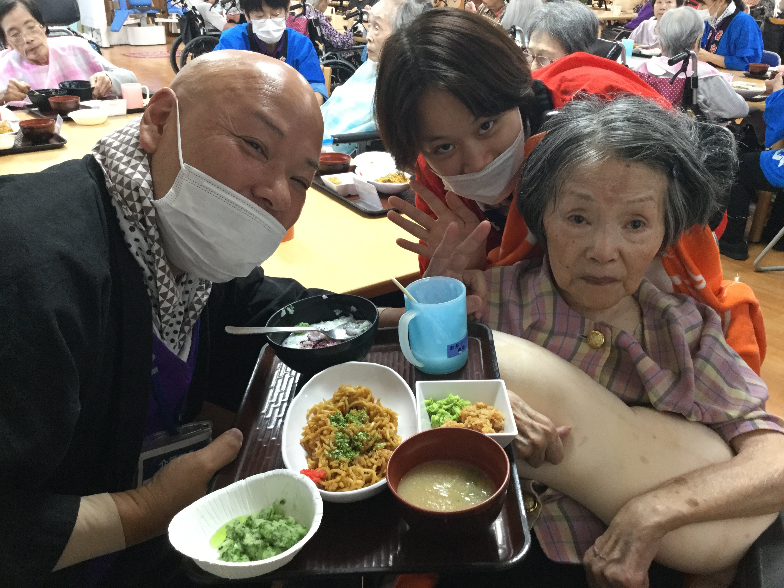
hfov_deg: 58.4
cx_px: 392
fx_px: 702
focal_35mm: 31
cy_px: 294
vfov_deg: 45.4
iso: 125
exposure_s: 1/30
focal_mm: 3.3
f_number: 2.4
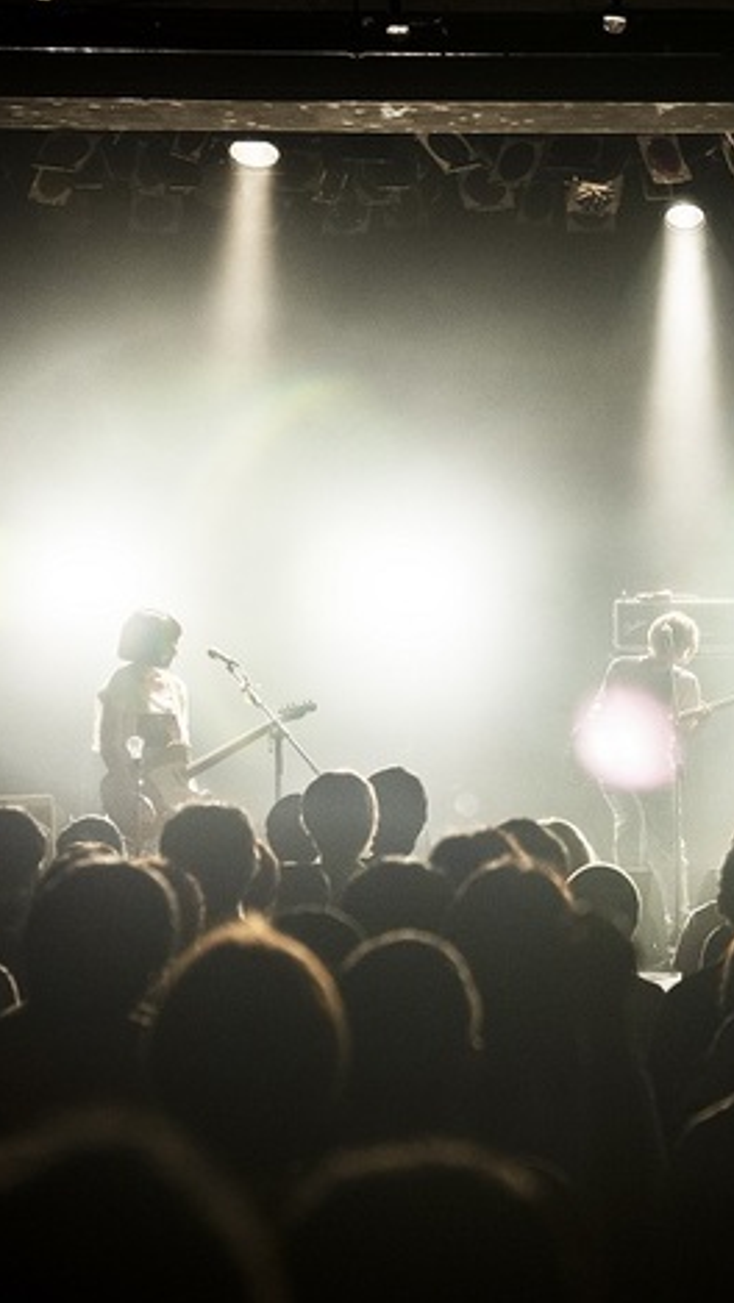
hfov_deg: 10.8
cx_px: 751
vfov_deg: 19.3
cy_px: 652
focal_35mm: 111
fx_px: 3839
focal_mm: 70
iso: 800
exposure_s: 1/100
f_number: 2.8
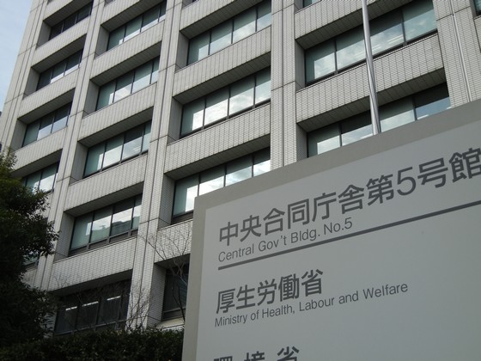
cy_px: 180
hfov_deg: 47.9
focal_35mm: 39
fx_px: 542
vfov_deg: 36.8
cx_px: 240
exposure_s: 1/249
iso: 160
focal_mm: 7.1
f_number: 7.4
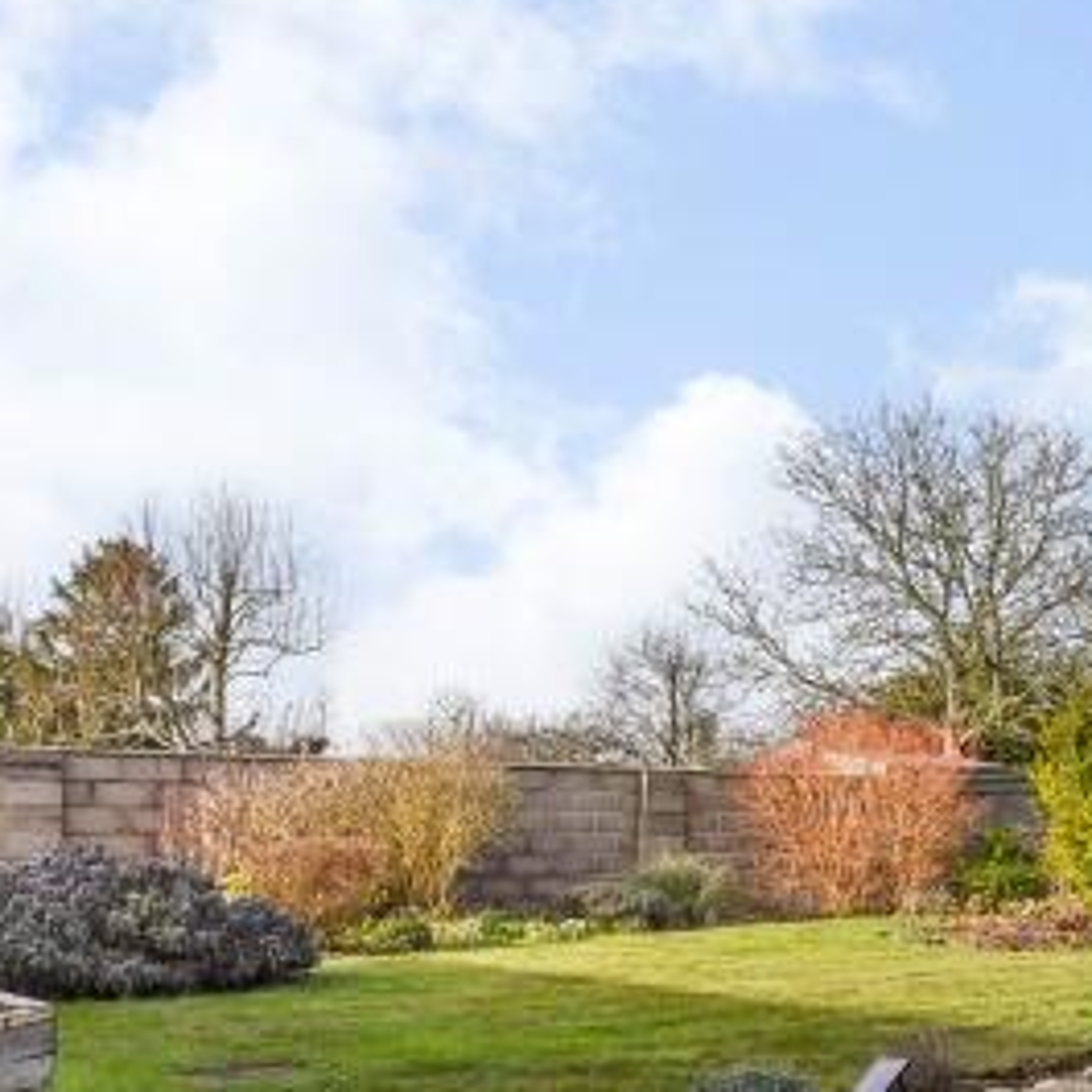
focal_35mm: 46
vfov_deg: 36.4
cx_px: 1545
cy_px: 721
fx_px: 1642
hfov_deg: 27.8
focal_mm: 14
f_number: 7.1
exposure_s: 1/1250
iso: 400
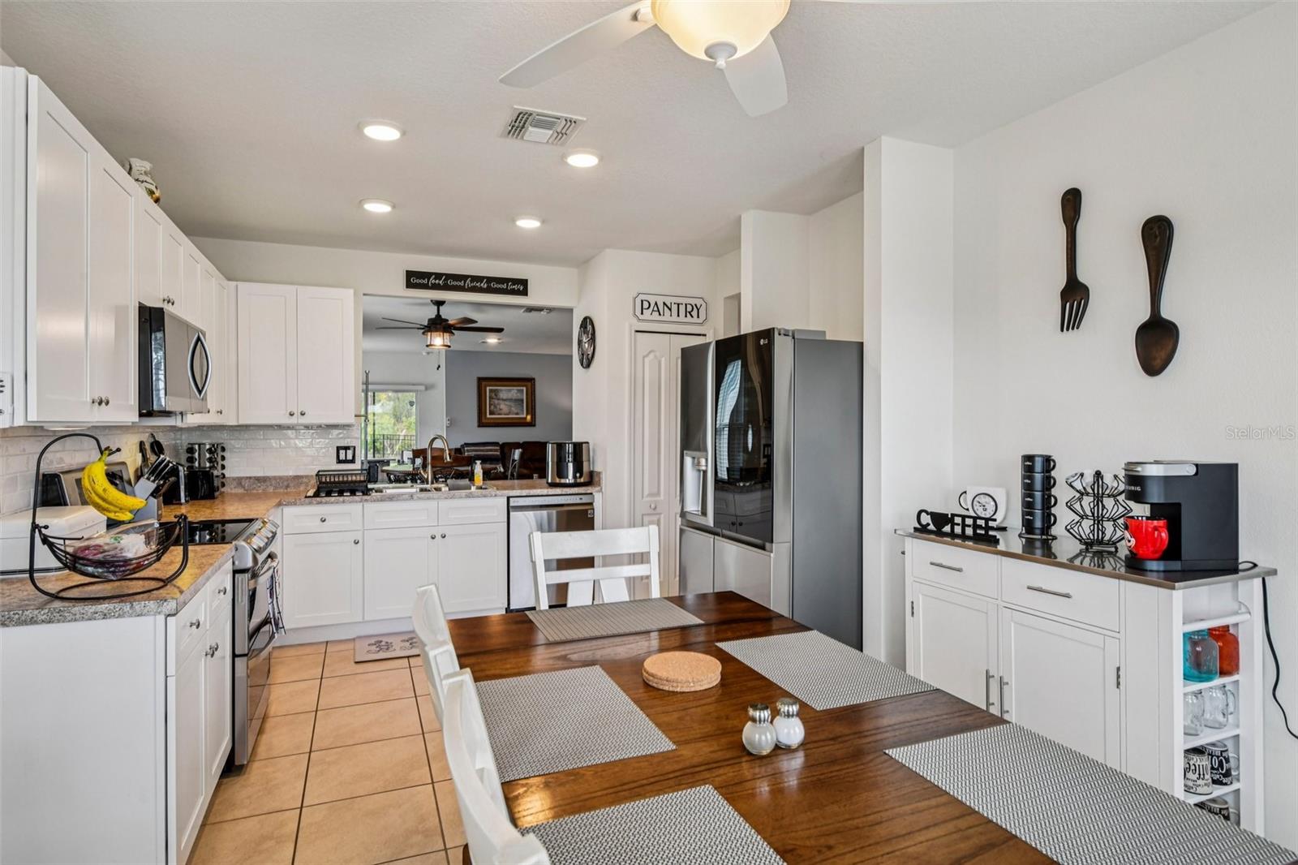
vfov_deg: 61.9
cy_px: 432
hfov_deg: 84.0
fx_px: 721
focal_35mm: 20
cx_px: 649
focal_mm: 20
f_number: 8
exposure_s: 1/20
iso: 400
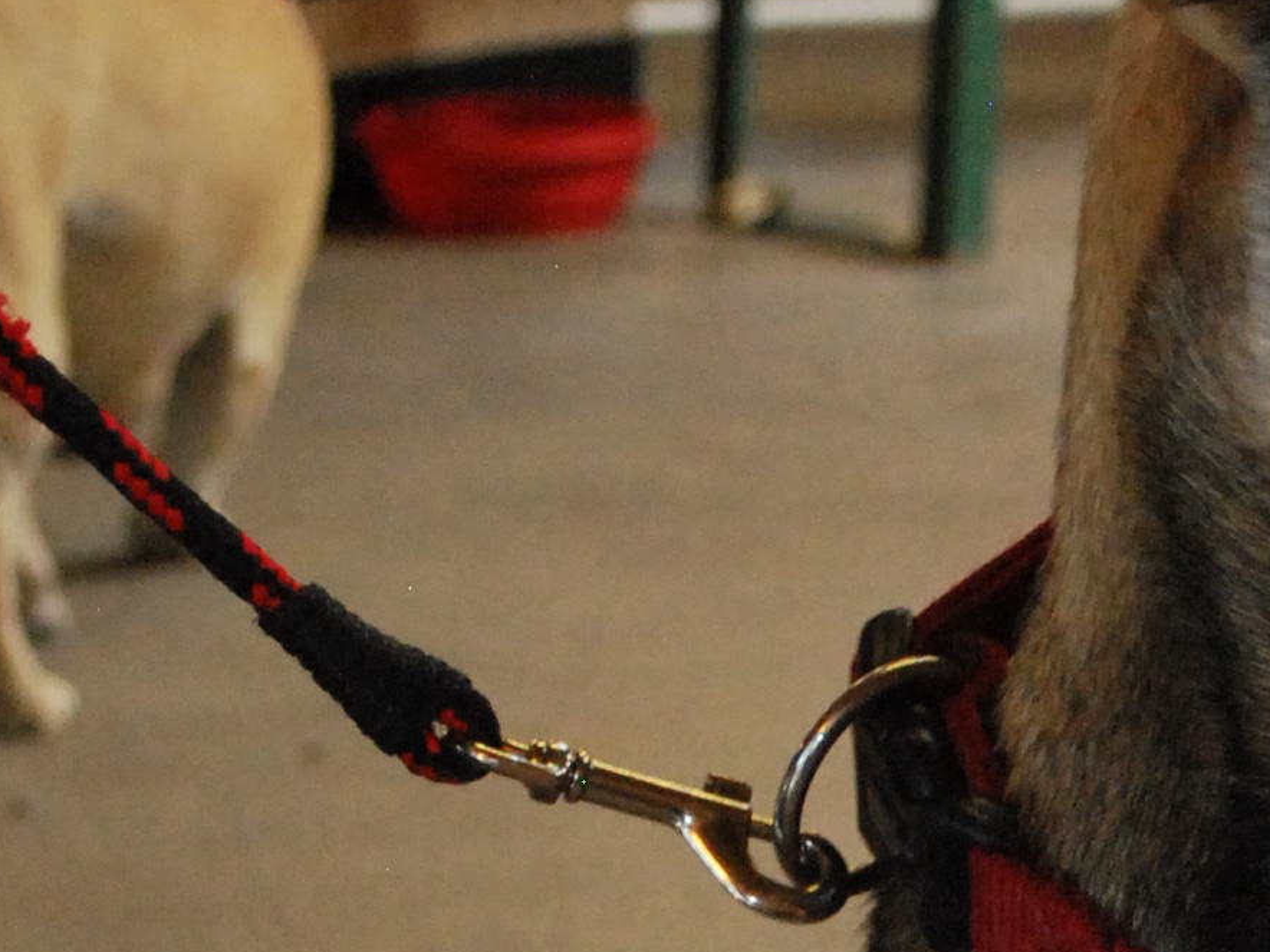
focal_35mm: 253
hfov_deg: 7.8
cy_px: 1295
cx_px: 1534
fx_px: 9282
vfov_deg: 5.8
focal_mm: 40
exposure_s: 1/60
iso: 1250
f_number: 5.3
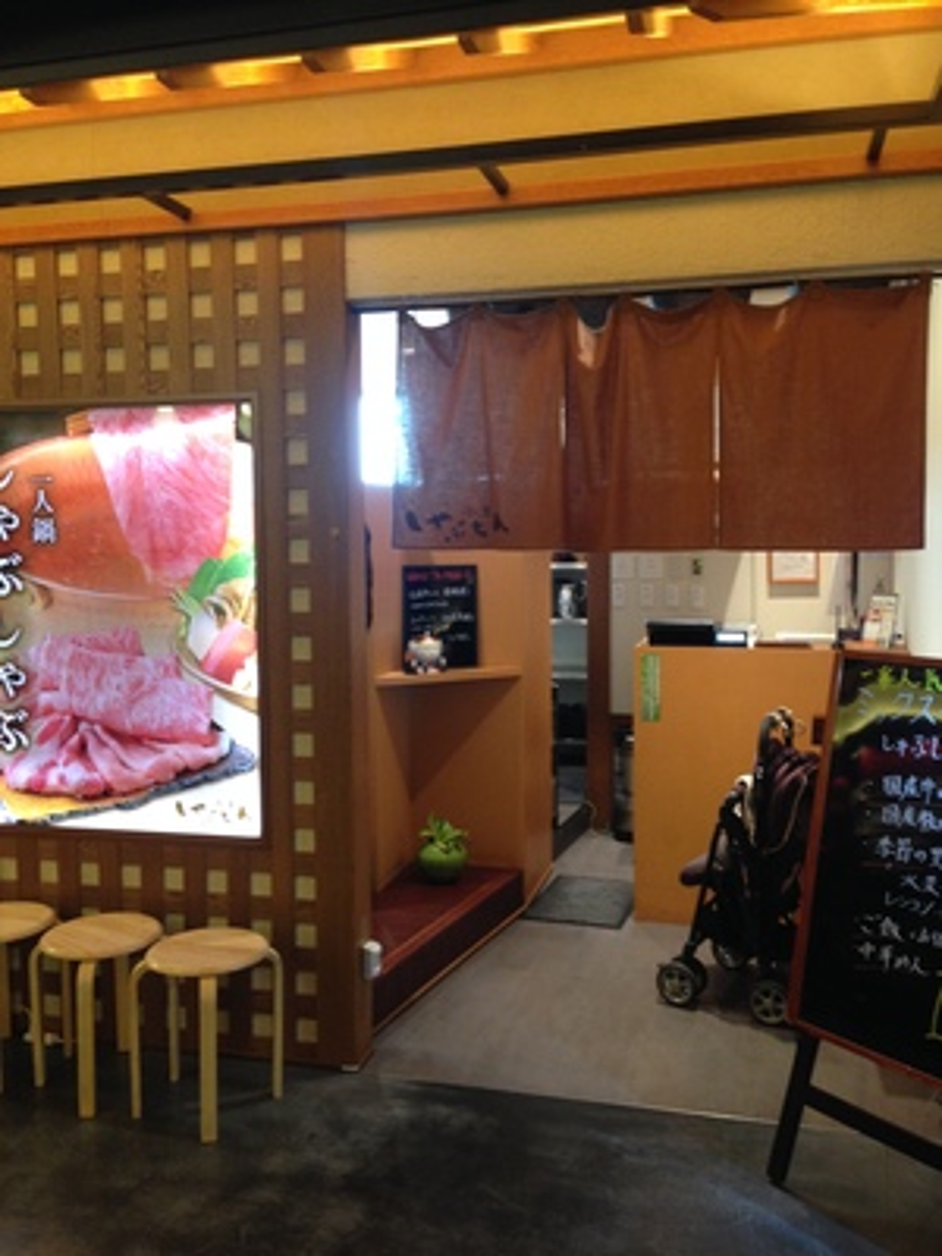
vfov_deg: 55.4
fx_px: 1197
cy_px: 628
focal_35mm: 33
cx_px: 471
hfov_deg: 42.9
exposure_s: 1/20
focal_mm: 4.12
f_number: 2.4
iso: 125
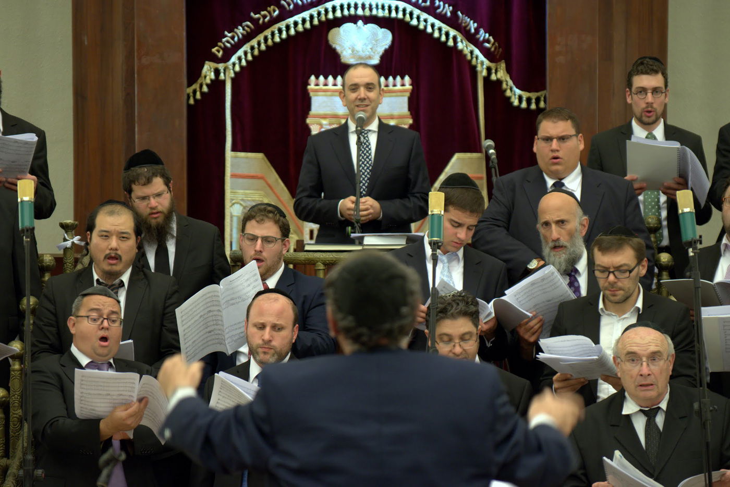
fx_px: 2576
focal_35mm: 127
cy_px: 244
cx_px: 365
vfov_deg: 10.8
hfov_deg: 16.1
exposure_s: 1/50
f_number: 2.8
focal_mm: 85
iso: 800
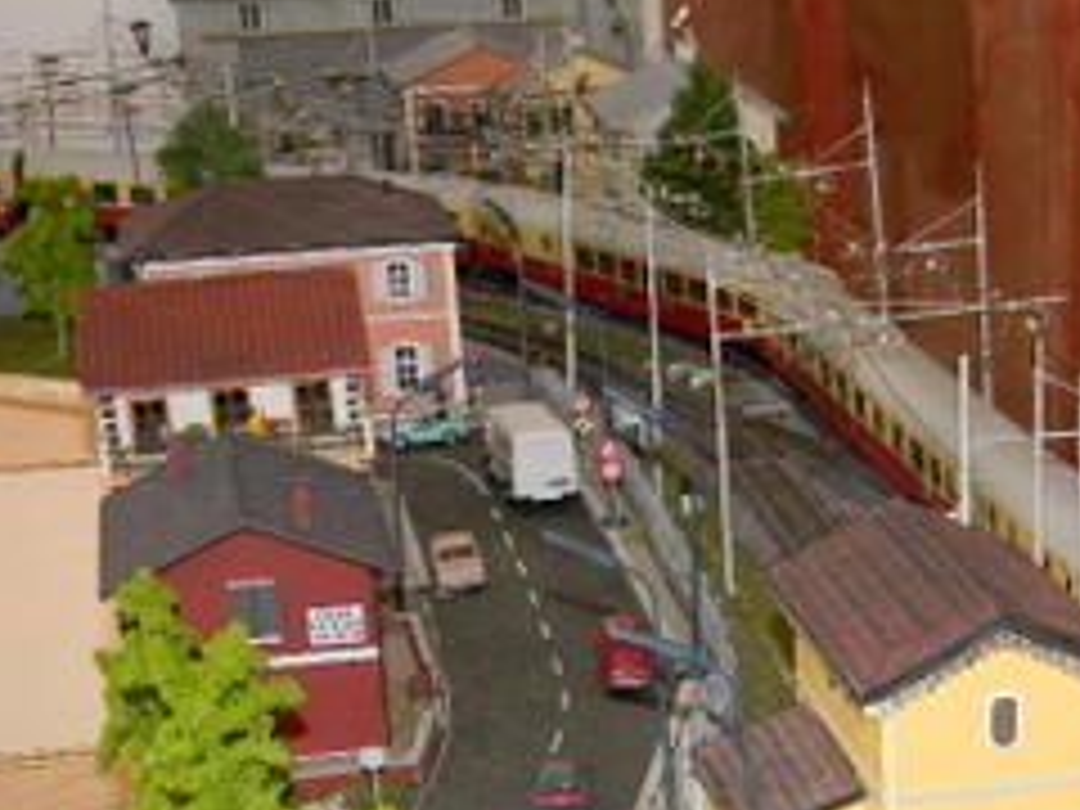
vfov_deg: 15.5
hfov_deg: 20.2
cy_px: 765
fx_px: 2933
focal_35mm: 94
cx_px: 1066
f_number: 3.9
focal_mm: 8.6
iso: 200
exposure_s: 1/30
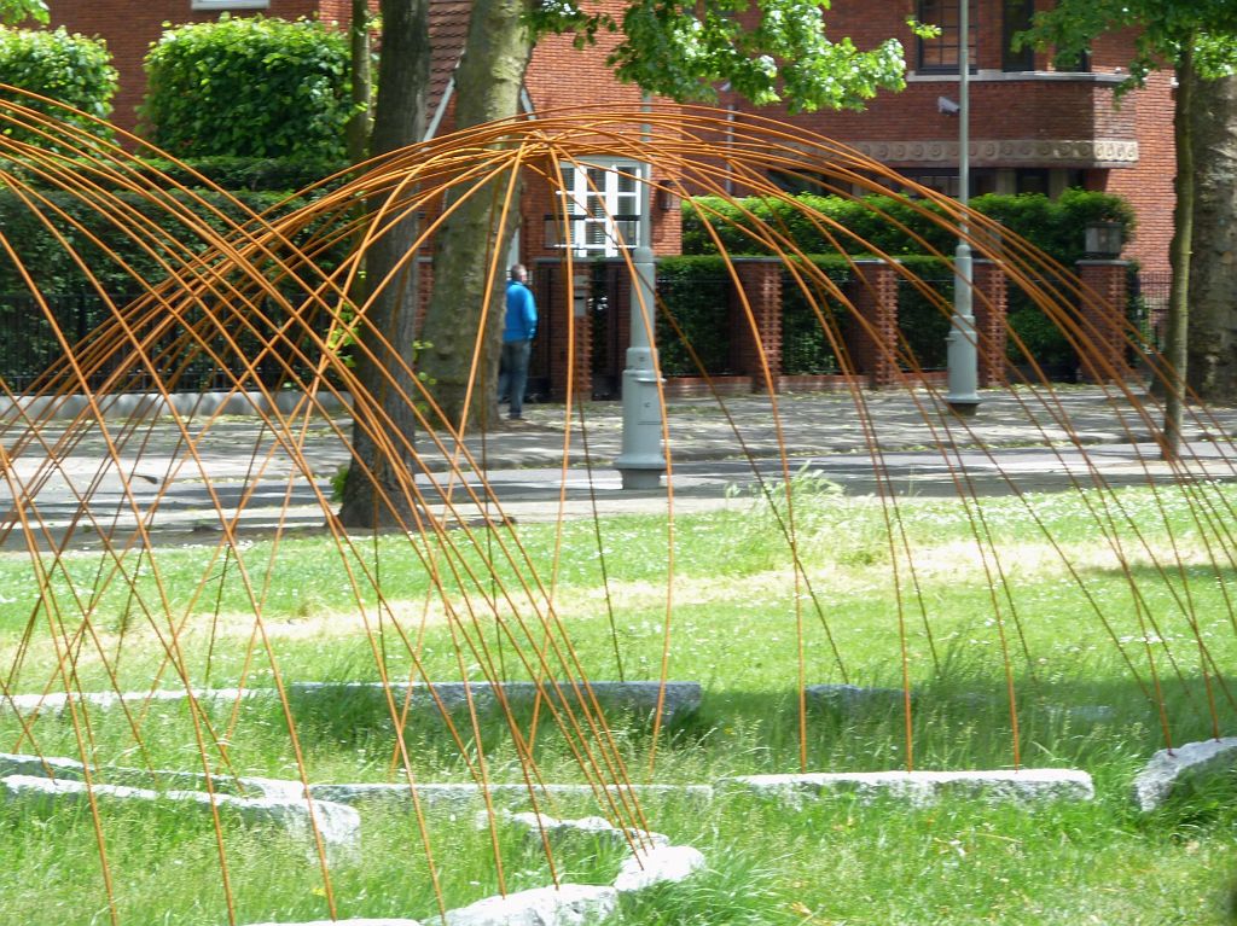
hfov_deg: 10.9
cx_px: 618
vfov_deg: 8.2
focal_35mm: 182
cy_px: 463
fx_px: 6501
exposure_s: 1/80
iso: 80
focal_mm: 29.9
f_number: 4.5
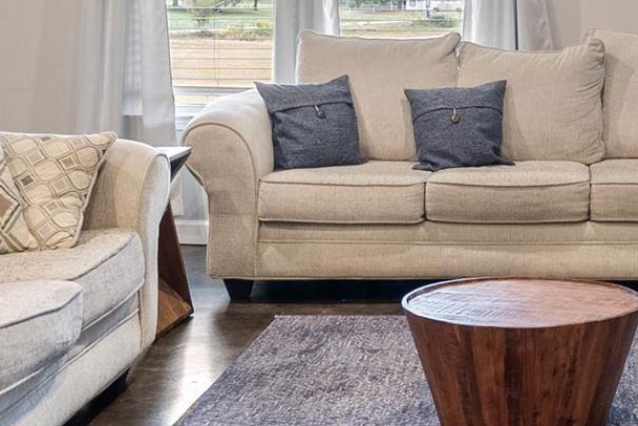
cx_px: 618
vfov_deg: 17.0
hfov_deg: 24.6
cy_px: 15
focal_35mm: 79
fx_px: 1401
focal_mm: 16
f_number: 9
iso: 250
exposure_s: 2.5
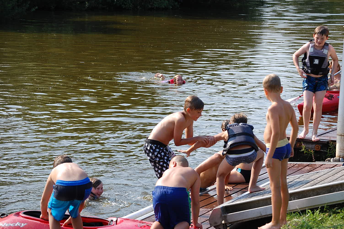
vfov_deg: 10.1
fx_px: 1289
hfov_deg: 15.2
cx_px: 172
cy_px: 114
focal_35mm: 135
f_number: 7.1
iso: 400
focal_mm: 90
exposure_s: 1/800
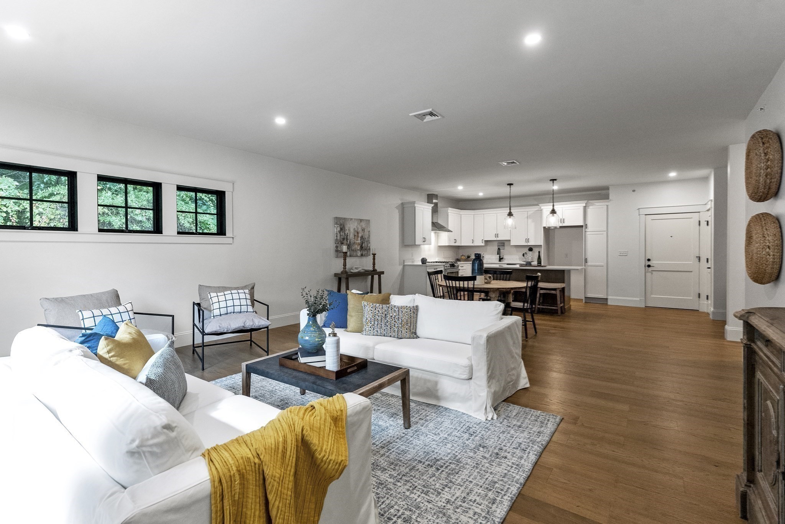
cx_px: 392
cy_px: 262
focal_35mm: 17
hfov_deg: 94.6
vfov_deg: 71.8
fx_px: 362
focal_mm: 16.6
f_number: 5.6
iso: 1000
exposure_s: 1/100
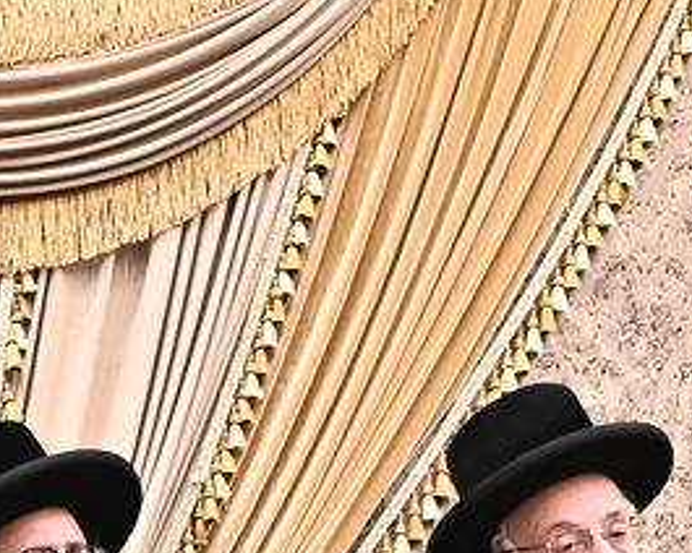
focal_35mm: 119
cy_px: 861
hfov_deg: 15.9
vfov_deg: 12.3
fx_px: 2437
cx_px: 8
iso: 3200
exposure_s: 1/160
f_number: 6.3
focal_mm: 24
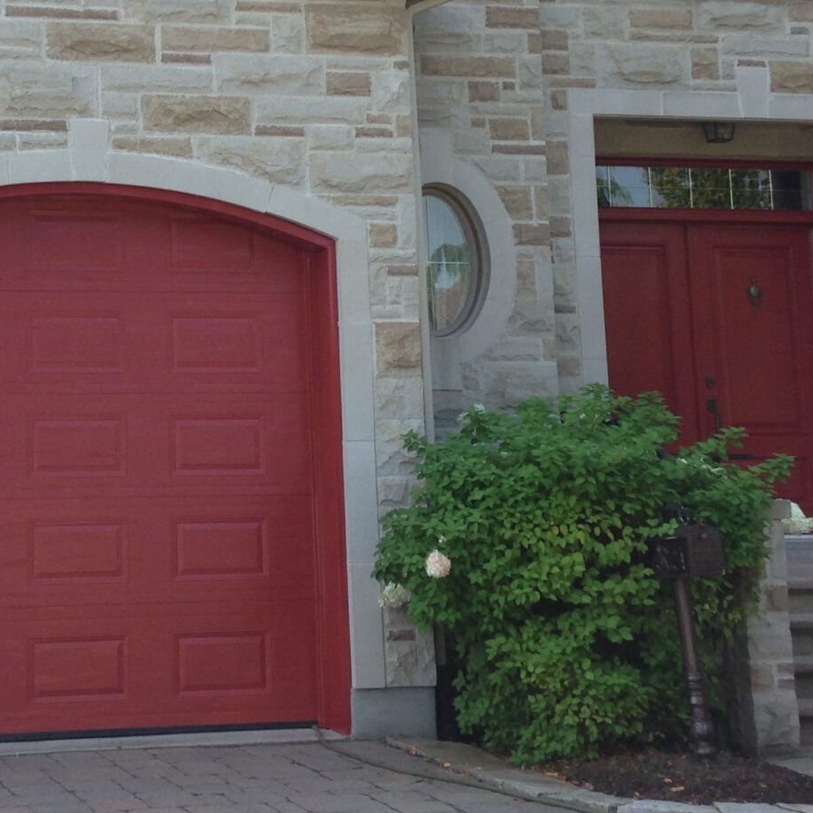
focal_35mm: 82
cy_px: 163
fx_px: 2179
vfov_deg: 20.9
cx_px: 105
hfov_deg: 20.8
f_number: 2.4
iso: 50
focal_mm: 4.13
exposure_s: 1/467
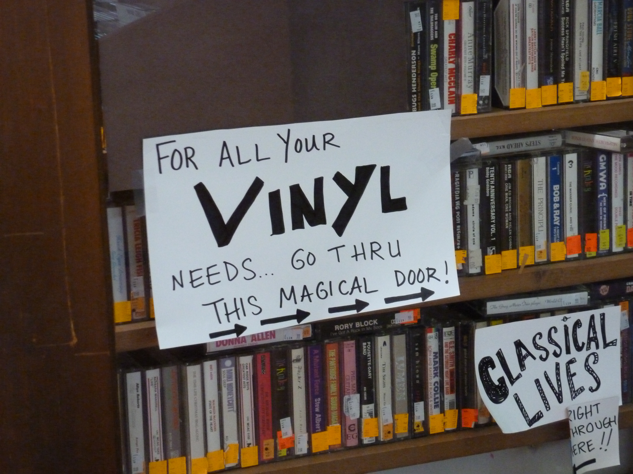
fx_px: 1755
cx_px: 316
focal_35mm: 96
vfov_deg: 15.4
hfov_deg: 20.4
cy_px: 237
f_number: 5
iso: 800
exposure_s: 1/40
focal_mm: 17.3
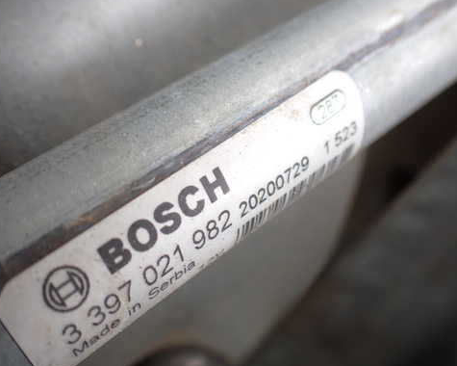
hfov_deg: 49.0
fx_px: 500
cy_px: 188
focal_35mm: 37
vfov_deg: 40.1
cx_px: 213
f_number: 2.3
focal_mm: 5.4
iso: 160
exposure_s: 1/125
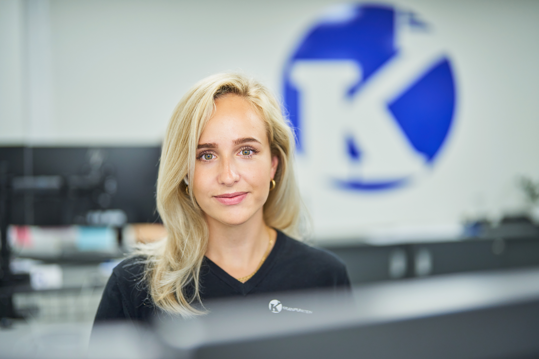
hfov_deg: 39.6
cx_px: 270
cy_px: 180
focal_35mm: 50
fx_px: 749
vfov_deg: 27.0
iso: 500
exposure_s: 1/400
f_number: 1.2
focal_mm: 50
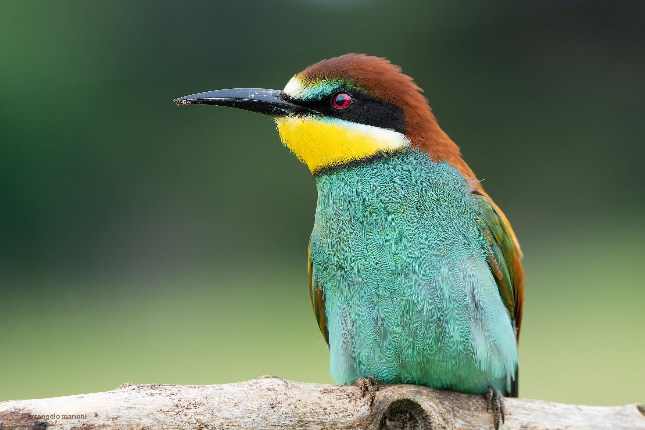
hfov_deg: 3.4
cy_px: 215
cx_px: 322
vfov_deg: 2.3
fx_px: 10749
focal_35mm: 600
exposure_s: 1/400
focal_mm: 600
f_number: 11
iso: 1600
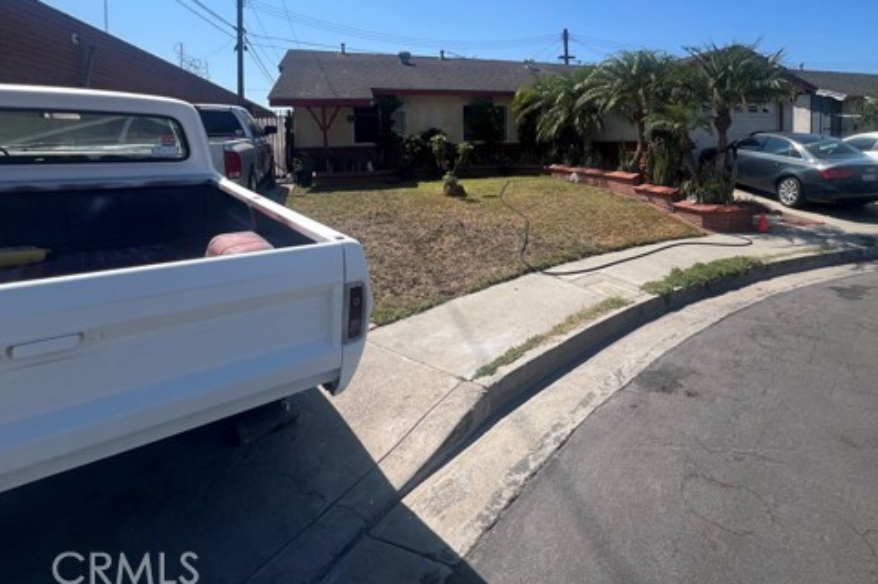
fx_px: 439
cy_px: 157
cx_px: 537
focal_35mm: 18
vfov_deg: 63.9
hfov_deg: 88.6
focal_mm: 1.57
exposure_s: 1/1647
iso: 32
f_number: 1.8
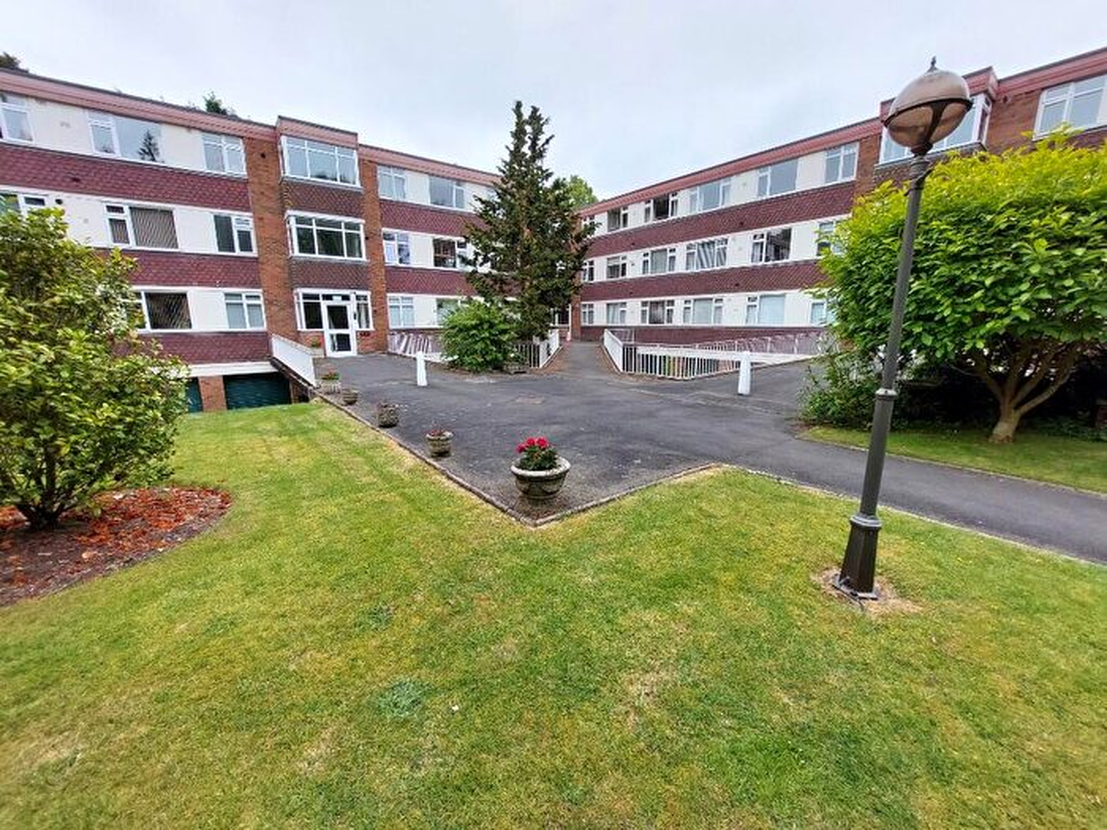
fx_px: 416
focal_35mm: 13
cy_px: 415
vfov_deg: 89.9
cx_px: 554
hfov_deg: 106.2
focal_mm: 1.74
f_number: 2.2
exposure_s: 1/351
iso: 50
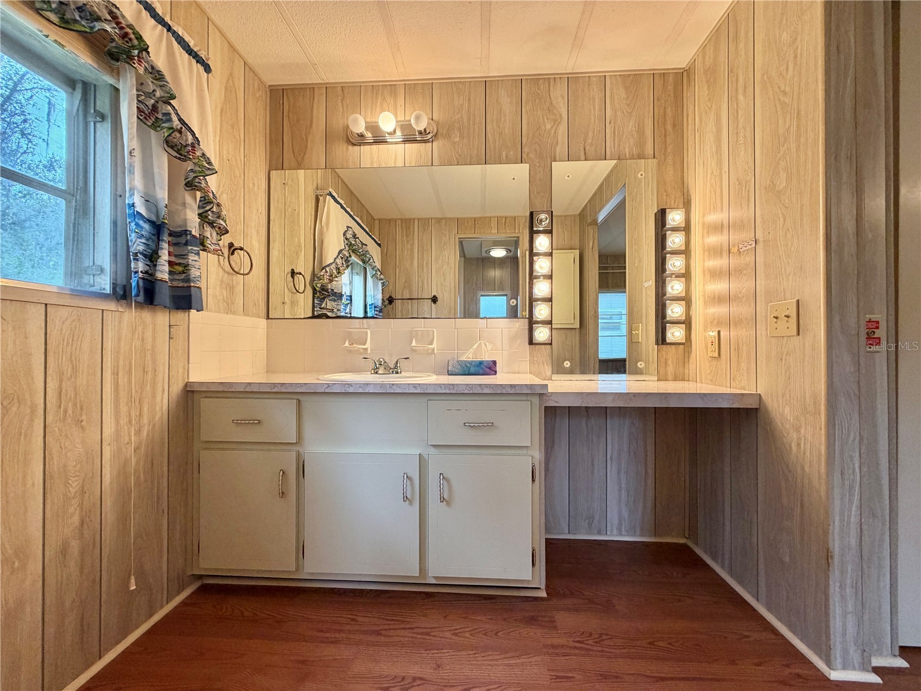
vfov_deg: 85.7
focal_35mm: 14
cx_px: 460
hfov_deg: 102.1
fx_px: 372
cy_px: 346
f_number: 2.2
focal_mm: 2.22
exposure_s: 1/60
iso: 160
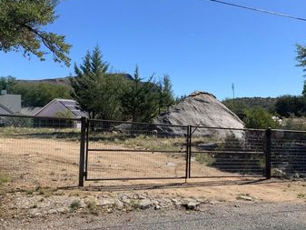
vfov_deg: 33.6
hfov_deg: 43.7
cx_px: 175
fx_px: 380
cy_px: 100
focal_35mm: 43
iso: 16
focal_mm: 3
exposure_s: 1/2227
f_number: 1.8
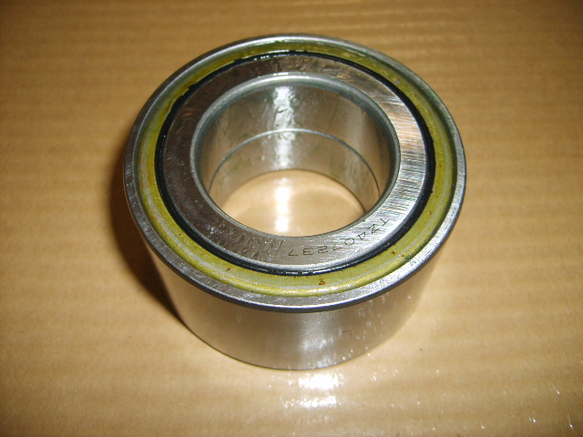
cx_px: 292
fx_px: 589
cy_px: 218
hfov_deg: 52.6
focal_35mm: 35
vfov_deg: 40.7
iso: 100
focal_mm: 5.8
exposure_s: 1/30
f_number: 2.8
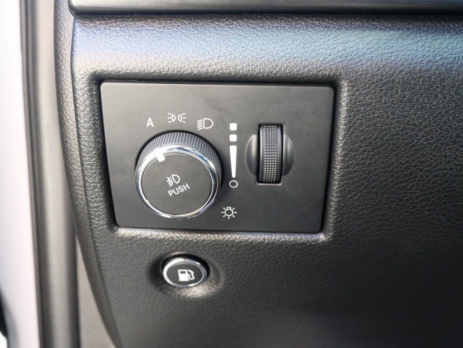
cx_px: 232
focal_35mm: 42
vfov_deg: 34.3
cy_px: 174
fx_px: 562
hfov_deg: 44.8
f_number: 4.7
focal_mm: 21
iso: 2000
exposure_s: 1/60
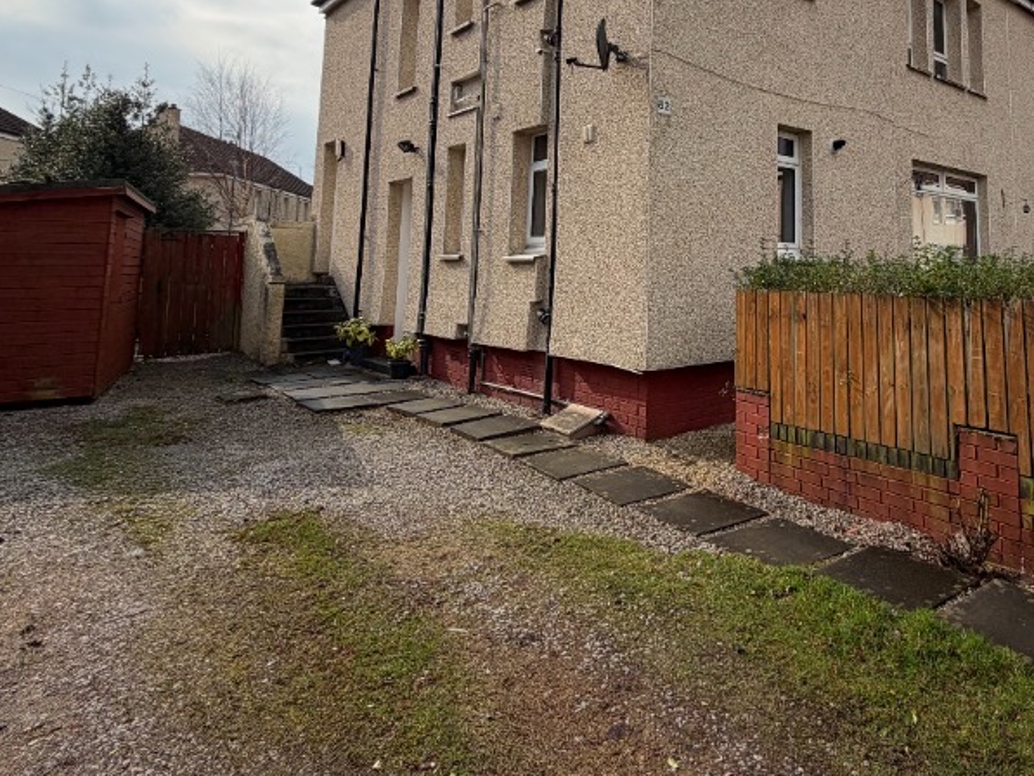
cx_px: 726
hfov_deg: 68.6
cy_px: 189
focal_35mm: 24
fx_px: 717
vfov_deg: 54.1
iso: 20
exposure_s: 1/1068
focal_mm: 2.22
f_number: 2.2
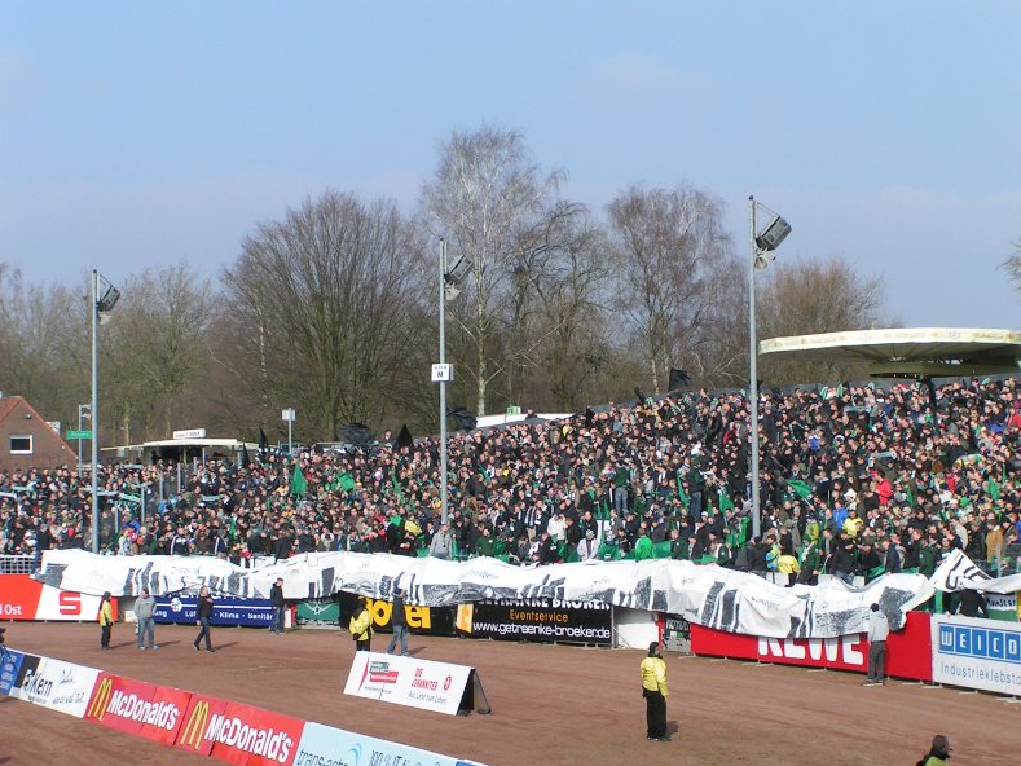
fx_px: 2242
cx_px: 515
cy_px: 383
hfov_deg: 25.7
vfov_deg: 19.4
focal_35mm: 76
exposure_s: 1/320
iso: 50
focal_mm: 11.5
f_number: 6.3
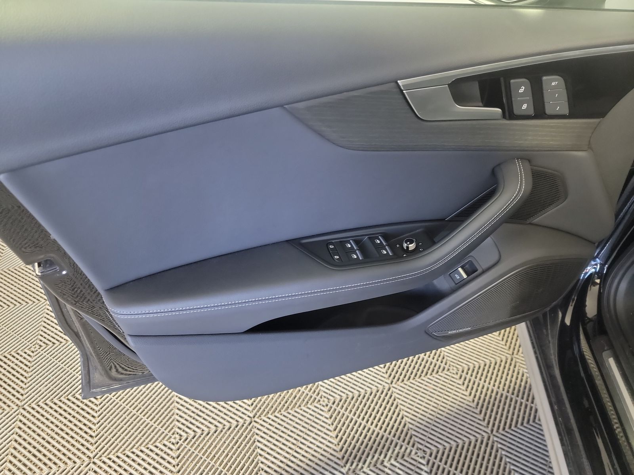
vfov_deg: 56.8
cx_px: 317
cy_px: 238
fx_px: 440
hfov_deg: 71.6
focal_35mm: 24
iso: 825
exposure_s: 1/59
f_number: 1.8
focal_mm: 6.7
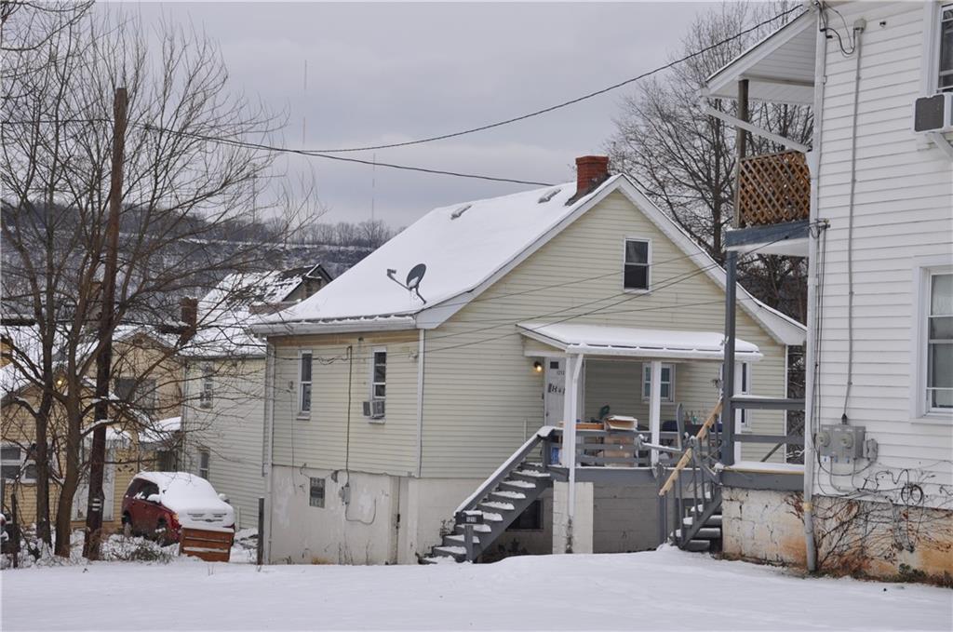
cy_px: 316
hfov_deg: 26.0
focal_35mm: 78
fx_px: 2061
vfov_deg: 17.4
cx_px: 476
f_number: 9
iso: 200
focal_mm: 52
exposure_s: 1/320
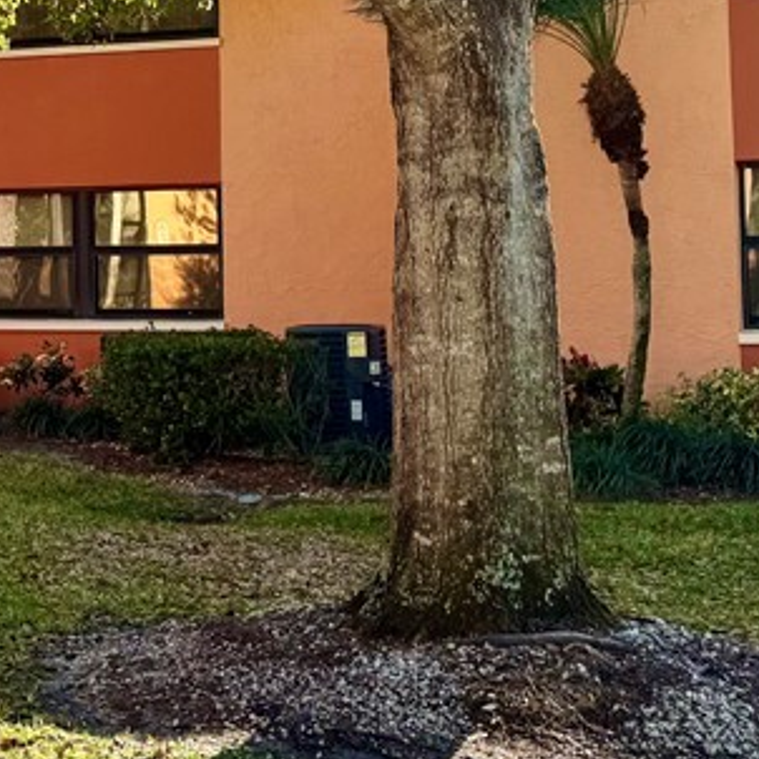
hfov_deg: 22.7
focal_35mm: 72
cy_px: 171
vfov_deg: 23.7
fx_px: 1786
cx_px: -53
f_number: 1.78
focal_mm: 6.76
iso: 80
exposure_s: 1/995
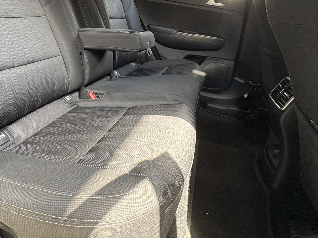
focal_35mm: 22
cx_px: 130
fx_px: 202
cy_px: 59
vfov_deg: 57.9
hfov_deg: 75.7
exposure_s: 1/69
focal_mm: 2.22
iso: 250
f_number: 2.2
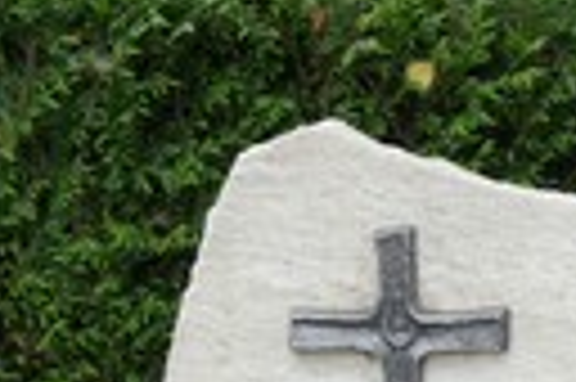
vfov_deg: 7.8
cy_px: 607
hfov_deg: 11.7
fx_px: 2748
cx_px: 670
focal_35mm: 172
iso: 400
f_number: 5
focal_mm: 32
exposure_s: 1/160
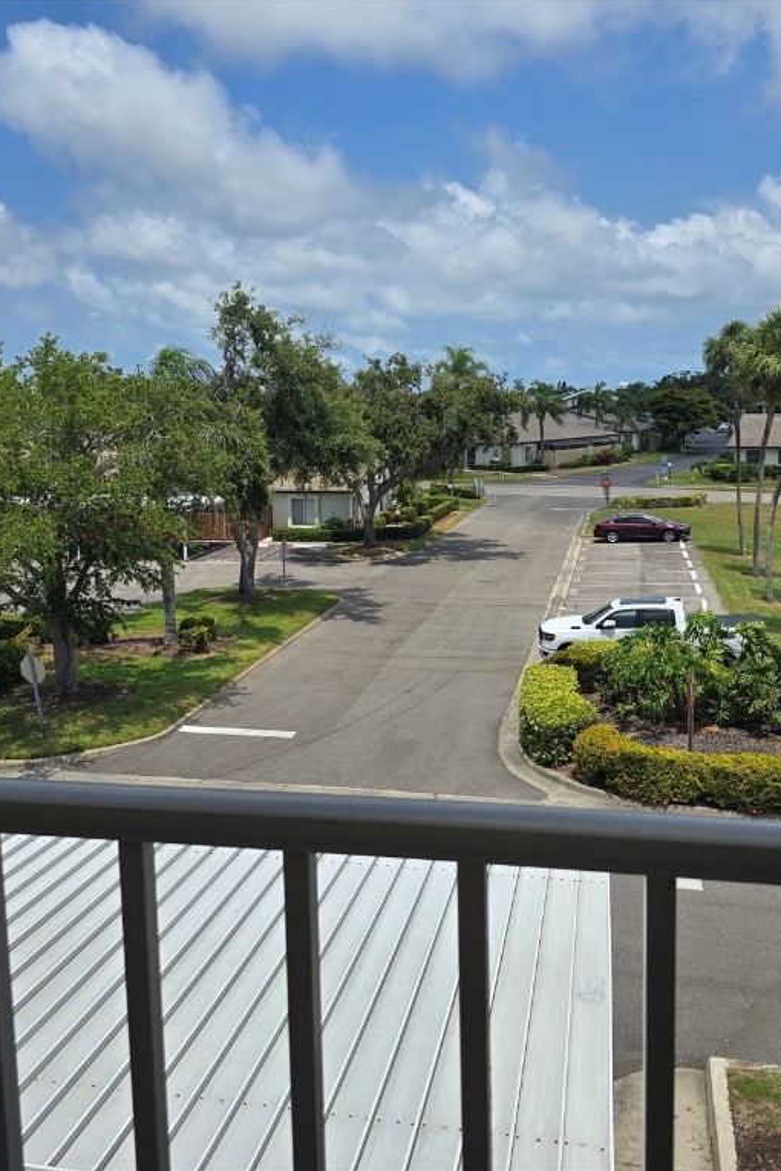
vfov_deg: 58.7
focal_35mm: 32
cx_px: 398
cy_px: 585
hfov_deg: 41.1
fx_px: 1041
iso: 12
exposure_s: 1/1468
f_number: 1.7
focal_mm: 6.3
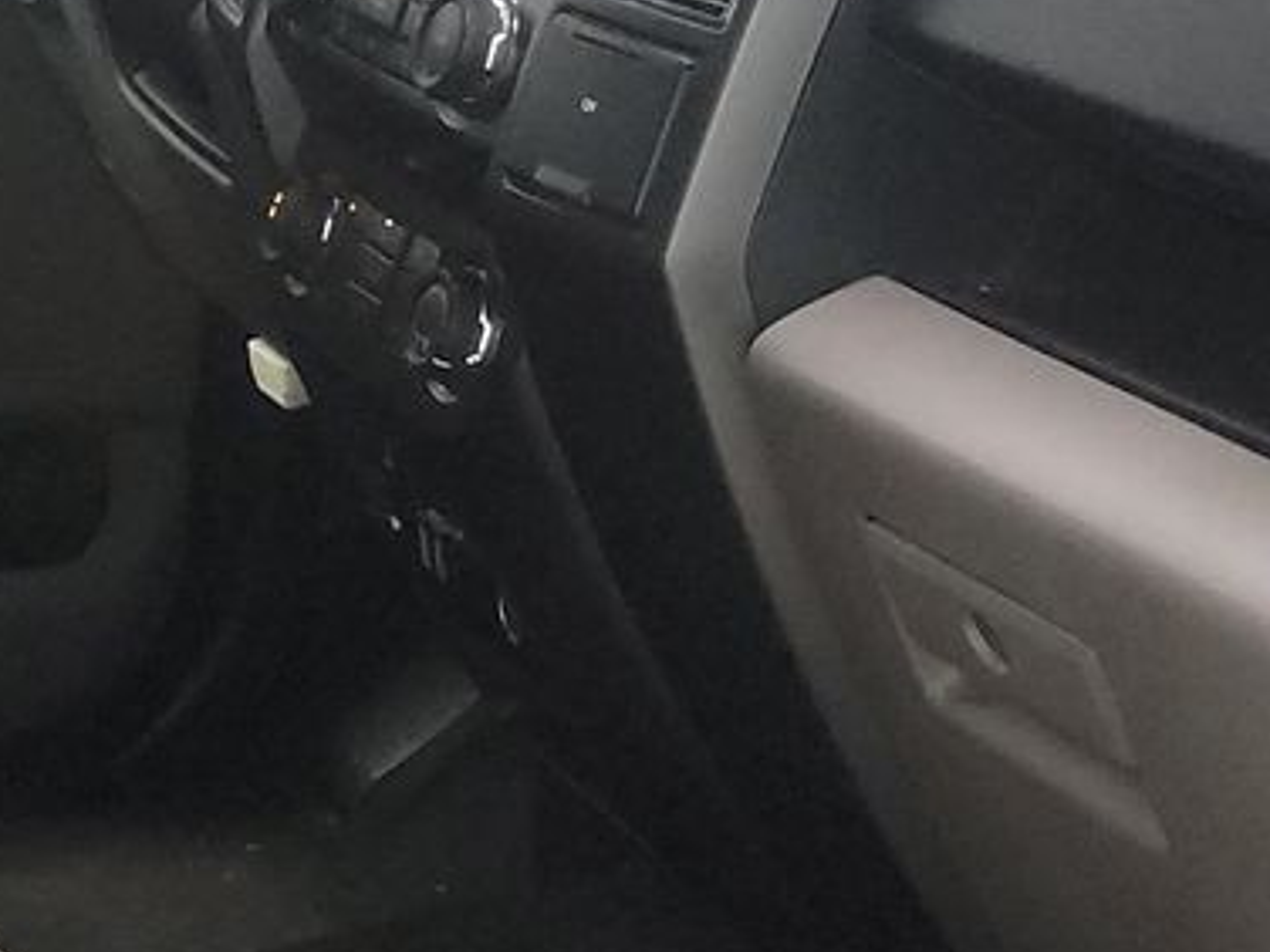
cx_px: 138
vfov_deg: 14.4
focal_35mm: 102
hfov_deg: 18.9
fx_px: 3742
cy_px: 787
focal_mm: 6.7
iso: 1543
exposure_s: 1/59
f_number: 1.8
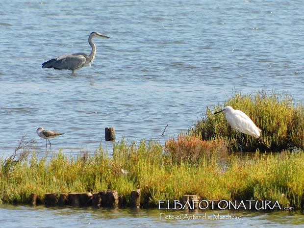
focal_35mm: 914
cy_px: 114
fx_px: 8027
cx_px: 152
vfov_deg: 1.6
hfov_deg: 2.2
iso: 125
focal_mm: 160
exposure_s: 1/400
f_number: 6.5
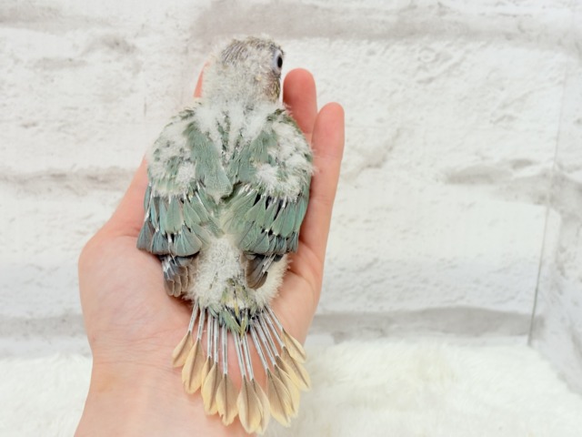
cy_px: 218
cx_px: 291
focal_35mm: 52
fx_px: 874
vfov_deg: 28.0
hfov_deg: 36.8
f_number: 1.6
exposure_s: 1/50
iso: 40
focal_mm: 5.96
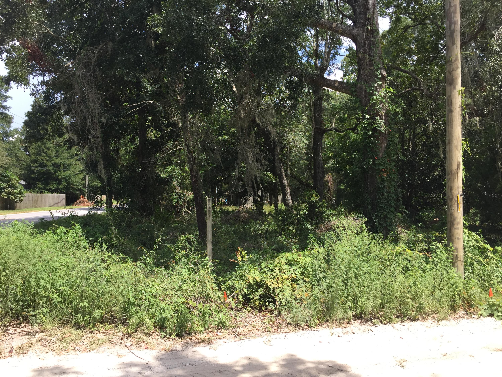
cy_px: 188
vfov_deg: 48.2
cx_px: 251
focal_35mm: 29
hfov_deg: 61.7
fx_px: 421
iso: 32
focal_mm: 4.15
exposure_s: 1/842
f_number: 2.2
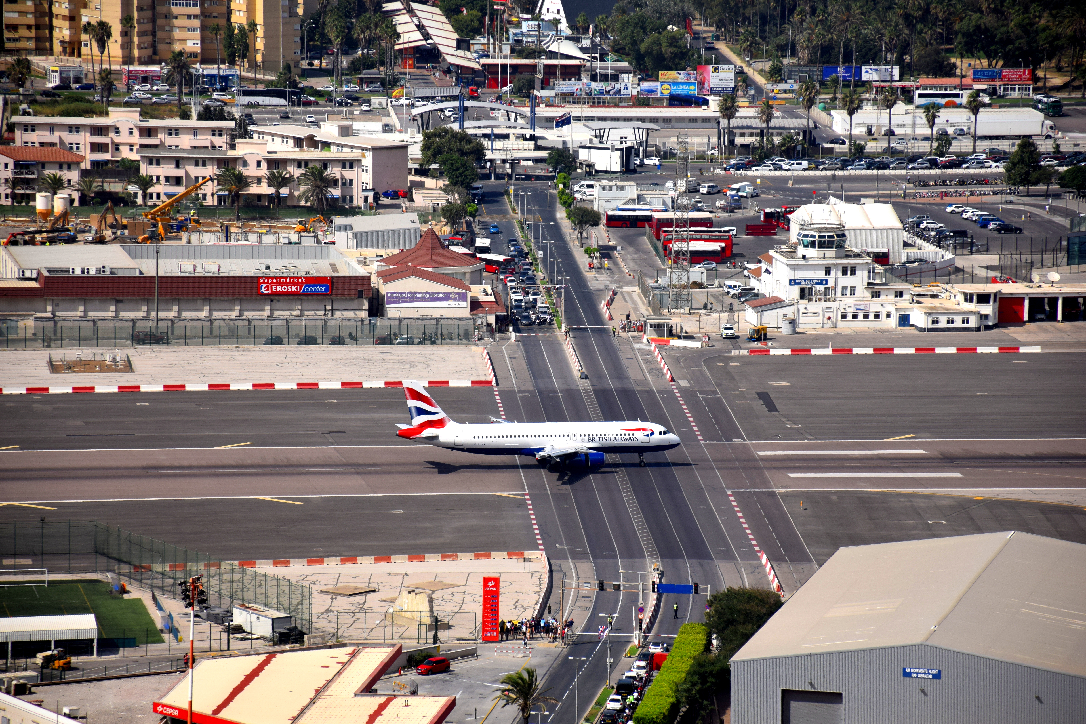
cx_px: 543
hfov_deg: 9.8
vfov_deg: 6.5
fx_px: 6335
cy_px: 362
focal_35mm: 210
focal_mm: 140
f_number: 5.6
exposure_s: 1/2000
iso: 320
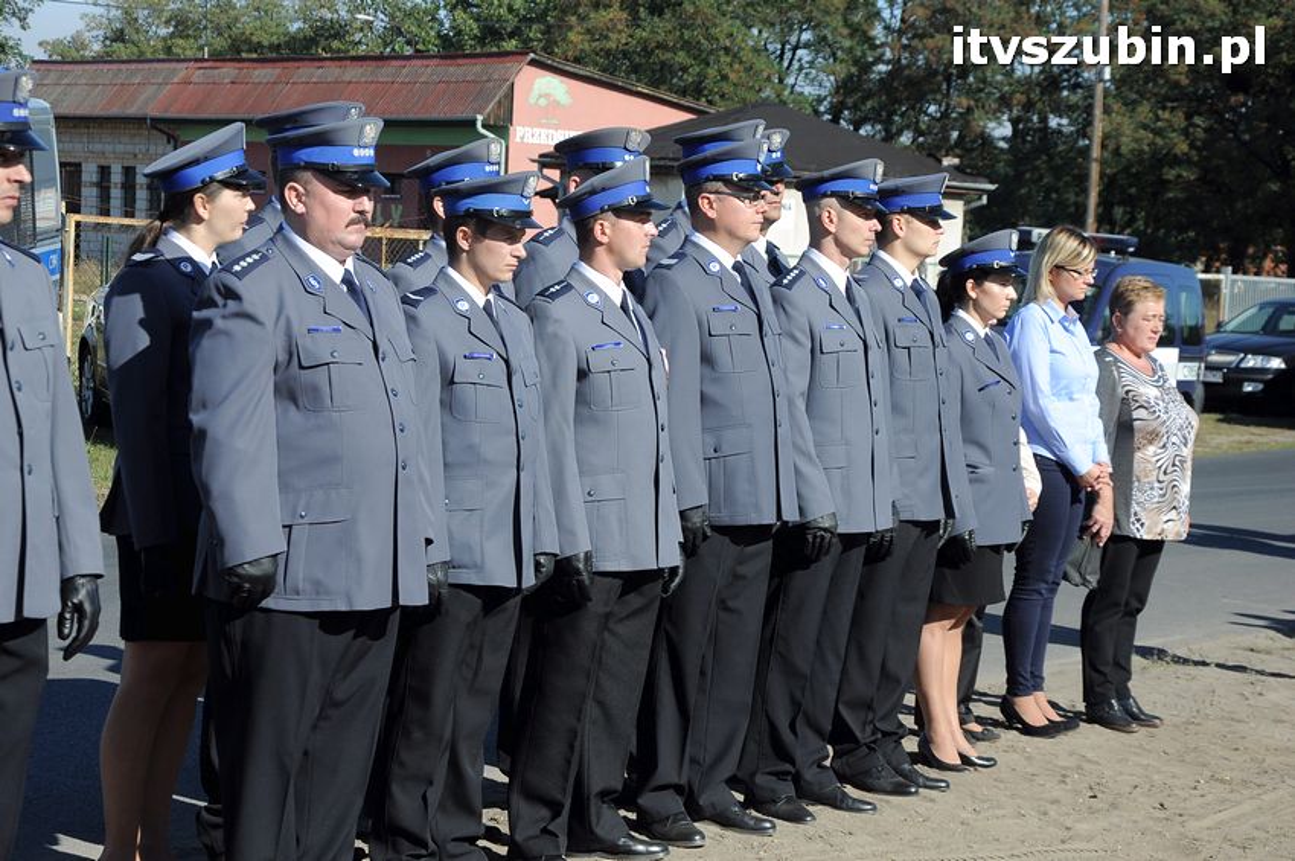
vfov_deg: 14.7
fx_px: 3342
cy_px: 430
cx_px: 648
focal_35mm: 93
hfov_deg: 21.9
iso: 400
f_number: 8
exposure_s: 1/1000
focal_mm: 62
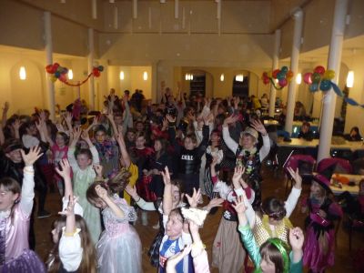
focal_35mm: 28
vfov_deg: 49.7
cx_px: 182
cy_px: 136
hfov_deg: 63.4
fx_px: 294
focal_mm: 4.7
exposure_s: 1/30
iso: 500
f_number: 3.3
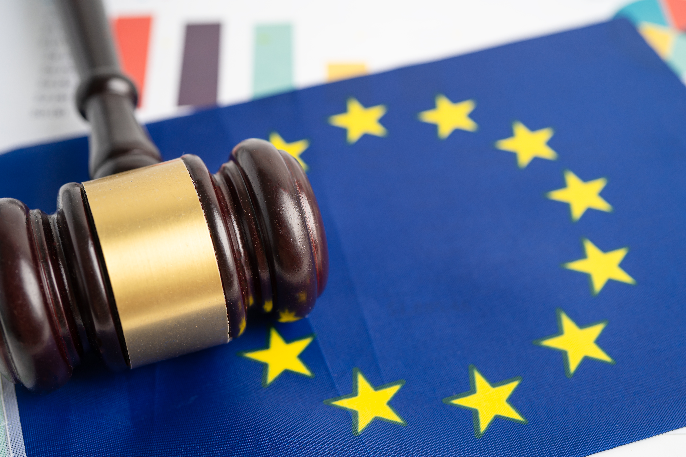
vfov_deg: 27.0
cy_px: 228
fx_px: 953
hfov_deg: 39.6
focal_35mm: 50
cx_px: 343
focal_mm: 50
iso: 100
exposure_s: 1/80
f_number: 4.5
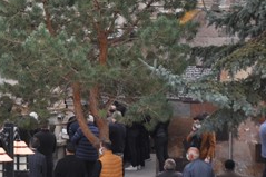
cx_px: -93
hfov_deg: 8.0
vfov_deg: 5.4
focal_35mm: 253
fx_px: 1868
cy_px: 21
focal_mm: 62
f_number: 9
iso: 320
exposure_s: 1/60
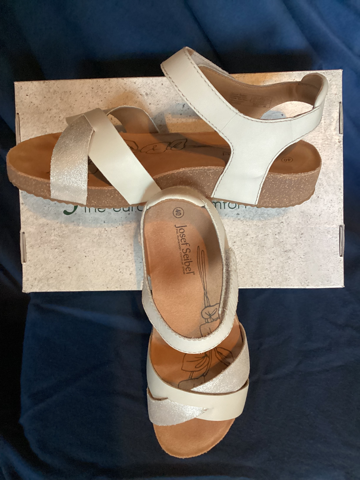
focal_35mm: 31
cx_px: 180
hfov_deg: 45.4
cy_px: 240
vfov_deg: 58.4
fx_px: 430
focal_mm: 3.3
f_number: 2.4
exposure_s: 1/60
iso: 320
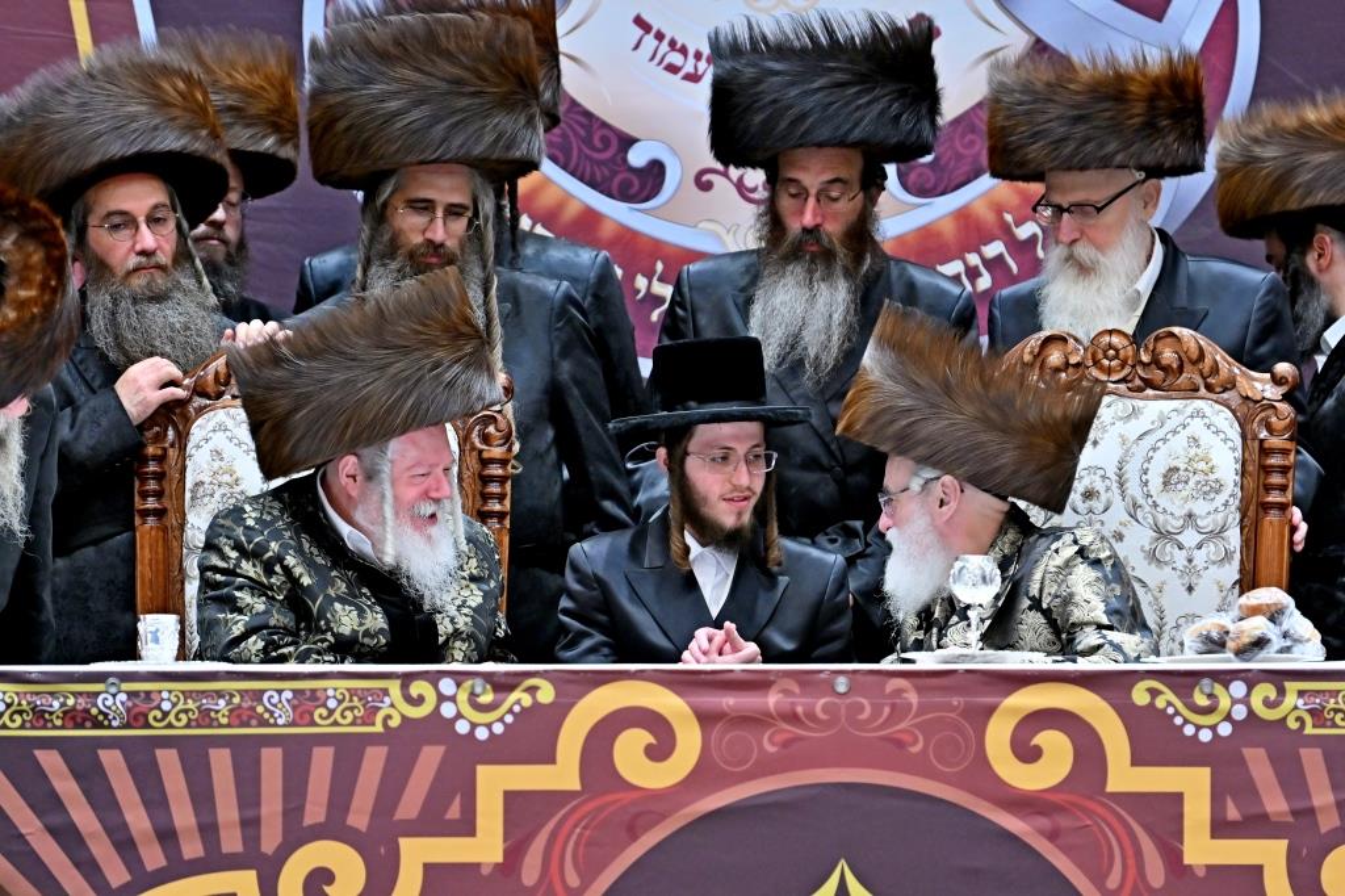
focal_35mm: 270
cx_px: 672
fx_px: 10084
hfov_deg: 7.6
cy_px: 448
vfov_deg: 5.1
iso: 640
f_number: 2.8
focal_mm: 180
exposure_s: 1/800
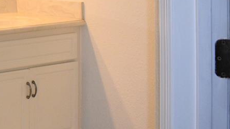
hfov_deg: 17.6
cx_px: -163
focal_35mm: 102
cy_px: -62
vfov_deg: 11.4
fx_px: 622
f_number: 5
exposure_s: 1/200
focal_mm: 18
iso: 400
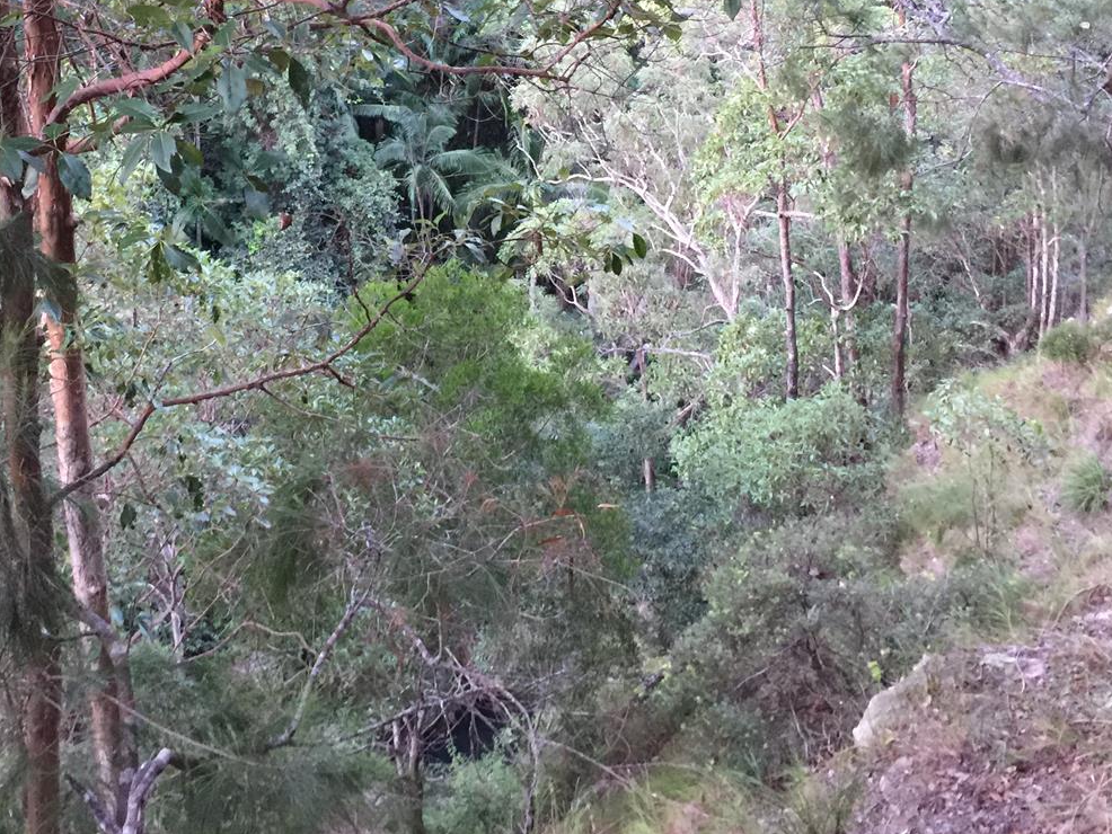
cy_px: 156
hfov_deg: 39.2
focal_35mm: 48
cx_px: 376
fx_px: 1542
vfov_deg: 29.5
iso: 100
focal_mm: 4.15
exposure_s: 1/10
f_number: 2.2
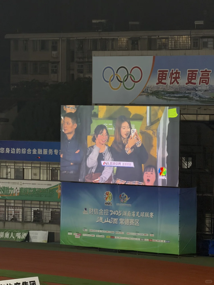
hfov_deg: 7.4
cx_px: 107
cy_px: 142
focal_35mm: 200
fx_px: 1649
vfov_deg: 9.9
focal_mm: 16.89
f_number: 2.8
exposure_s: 1/100
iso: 200
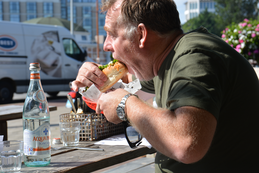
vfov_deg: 17.5
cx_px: 130
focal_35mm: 78
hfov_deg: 26.0
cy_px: 86
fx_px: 561
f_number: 8
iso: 125
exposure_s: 1/250
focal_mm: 52
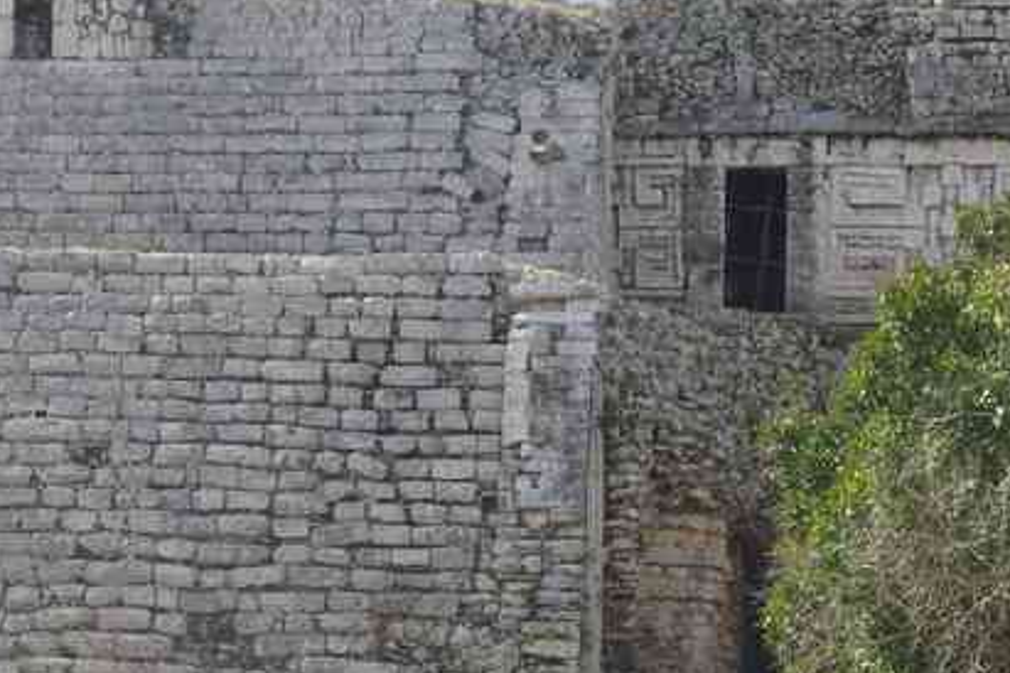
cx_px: 530
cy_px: 560
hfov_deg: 11.7
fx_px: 4909
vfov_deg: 7.8
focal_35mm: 175
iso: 200
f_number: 9
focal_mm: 47.5
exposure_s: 1/80
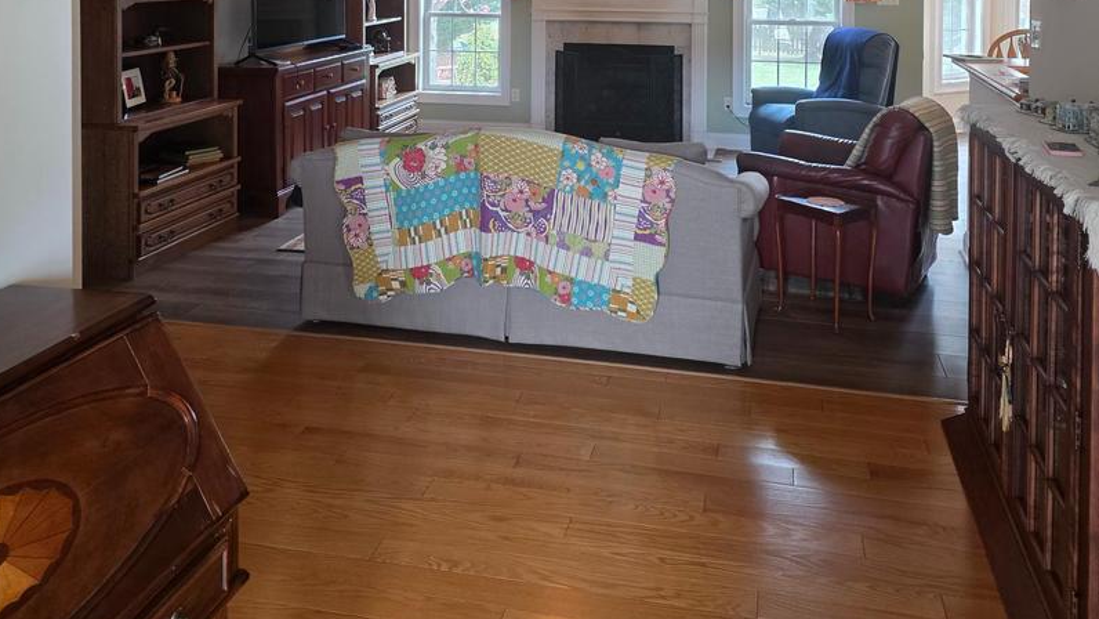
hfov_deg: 58.0
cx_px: 541
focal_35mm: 34
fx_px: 991
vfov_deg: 31.7
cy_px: -15
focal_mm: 6.25
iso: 320
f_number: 1.7
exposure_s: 1/120
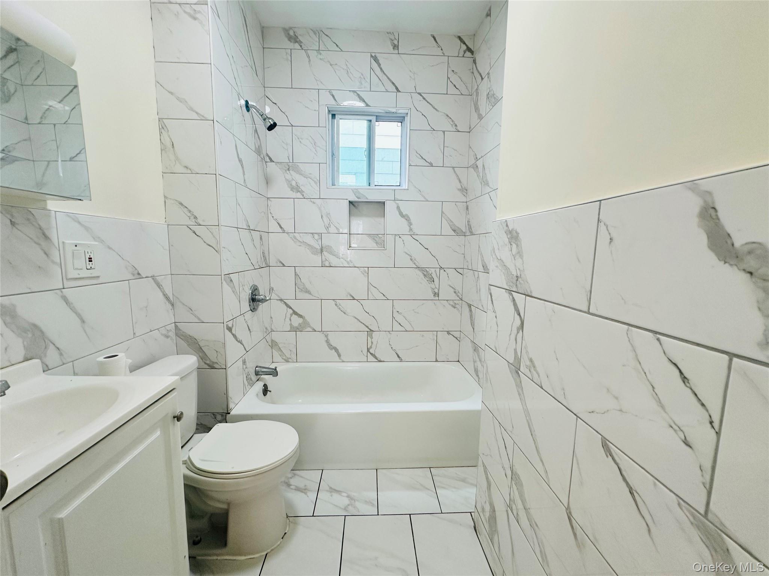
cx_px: 384
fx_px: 311
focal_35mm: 14
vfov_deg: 85.7
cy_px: 288
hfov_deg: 102.1
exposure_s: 1/120
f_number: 2.2
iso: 125
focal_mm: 2.22
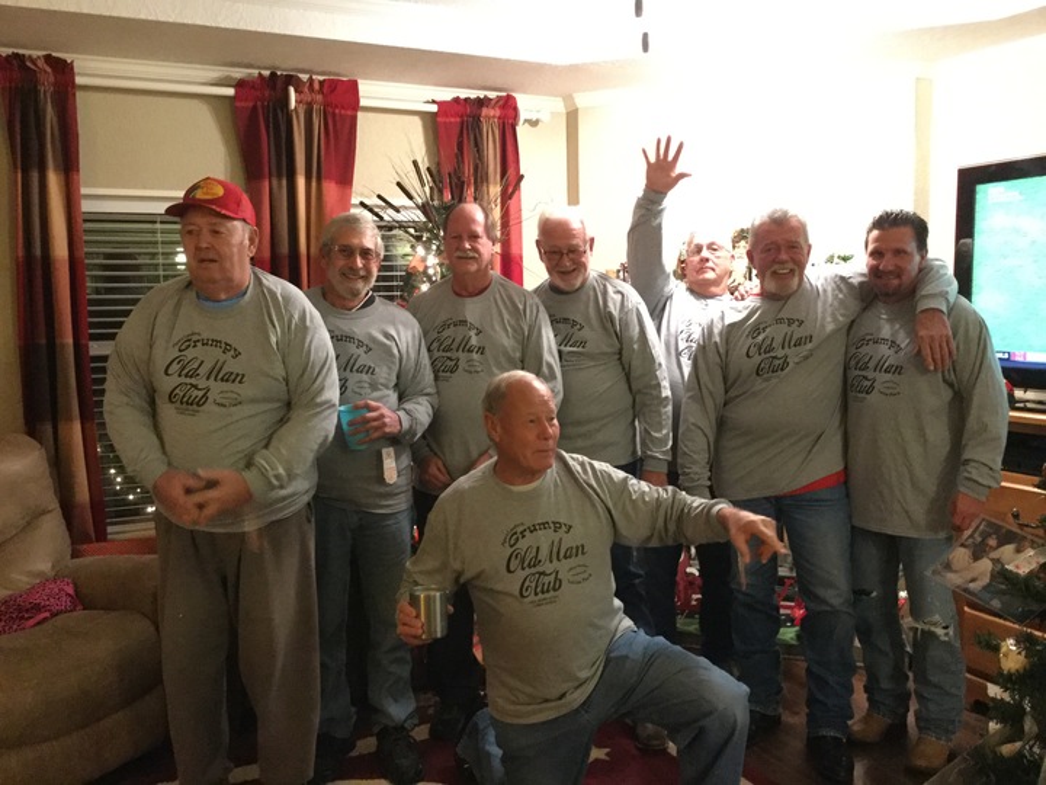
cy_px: 392
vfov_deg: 45.4
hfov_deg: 58.4
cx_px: 523
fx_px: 937
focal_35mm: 31
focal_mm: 3.3
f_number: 2.4
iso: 500
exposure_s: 1/15
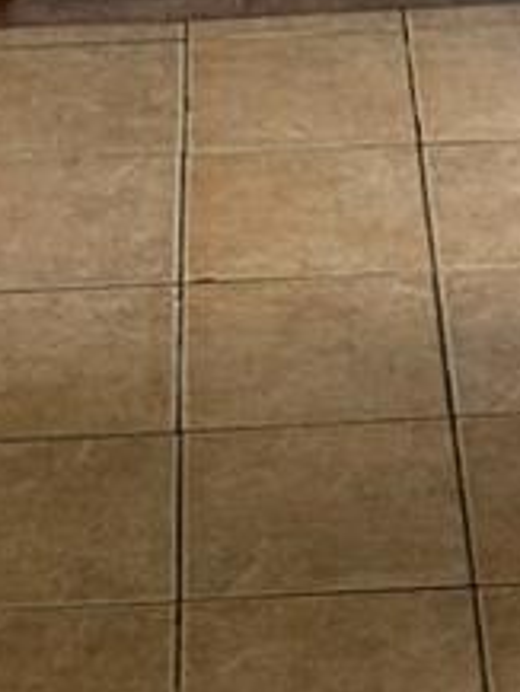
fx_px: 3602
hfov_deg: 8.2
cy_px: 1205
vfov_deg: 10.4
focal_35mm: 180
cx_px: 397
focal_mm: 5.7
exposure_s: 1/60
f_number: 1.5
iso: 100
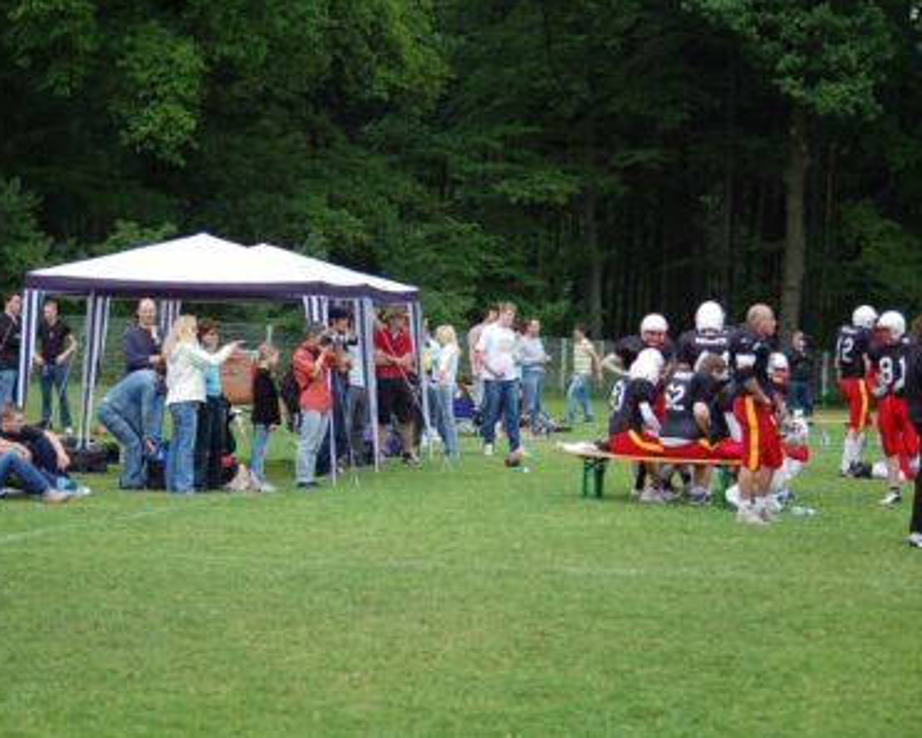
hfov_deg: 16.0
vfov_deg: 12.9
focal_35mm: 120
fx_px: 3275
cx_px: 391
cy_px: 368
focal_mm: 70
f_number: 4
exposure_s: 1/1000
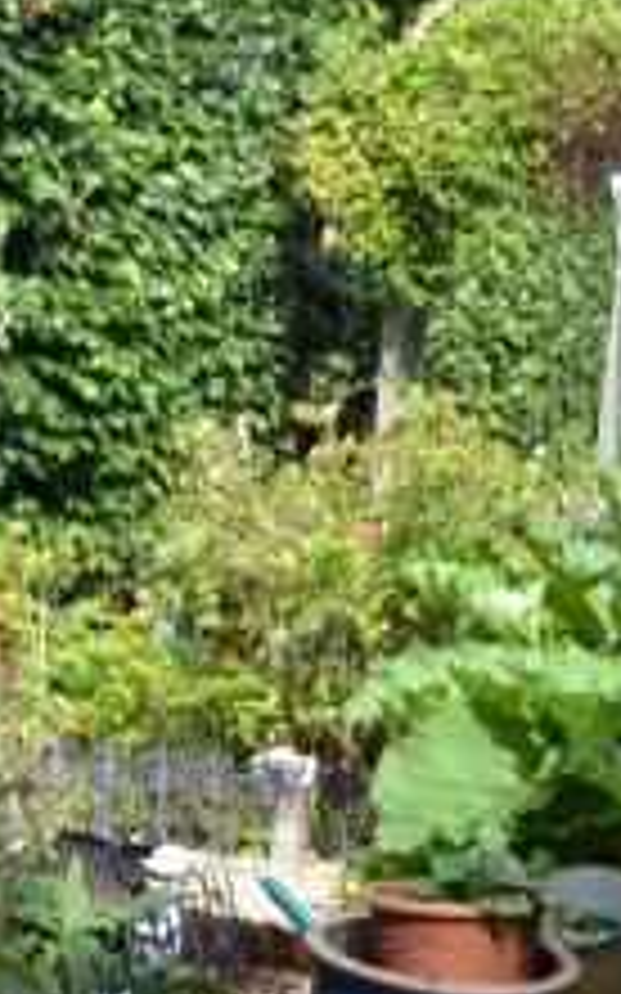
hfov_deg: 12.5
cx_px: -338
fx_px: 2683
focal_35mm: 99
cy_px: 403
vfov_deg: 21.0
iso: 100
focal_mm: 14
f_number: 5.6
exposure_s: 1/125
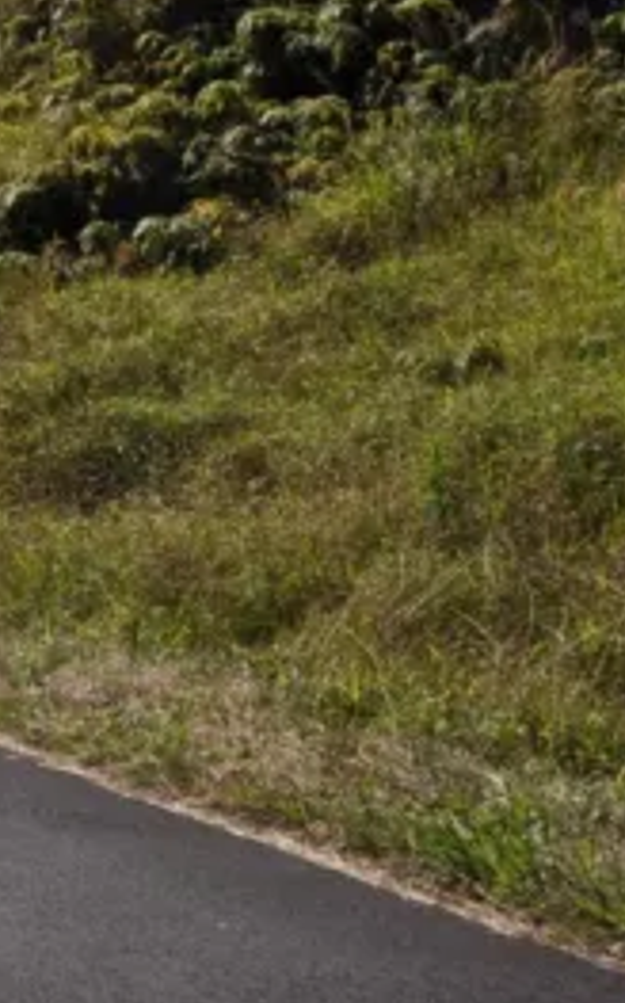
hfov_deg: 9.0
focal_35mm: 125
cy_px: 122
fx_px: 3412
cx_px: -1071
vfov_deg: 16.5
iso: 200
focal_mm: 21
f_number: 11
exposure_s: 1/125
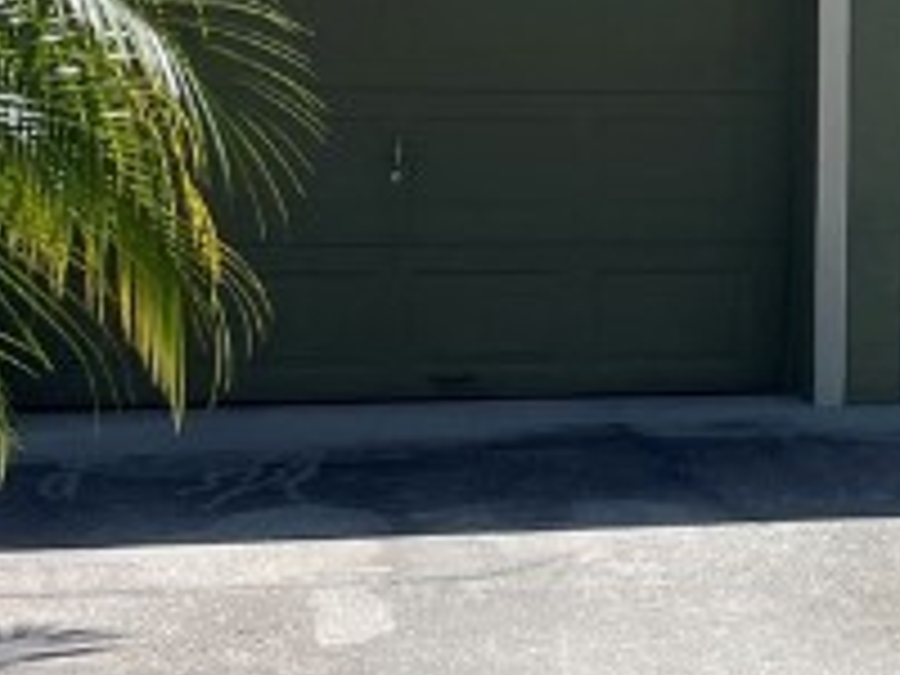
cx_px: 1292
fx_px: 3458
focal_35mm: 133
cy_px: 90
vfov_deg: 11.1
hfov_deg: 14.0
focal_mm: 4.2
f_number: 1.6
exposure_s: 1/3610
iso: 32
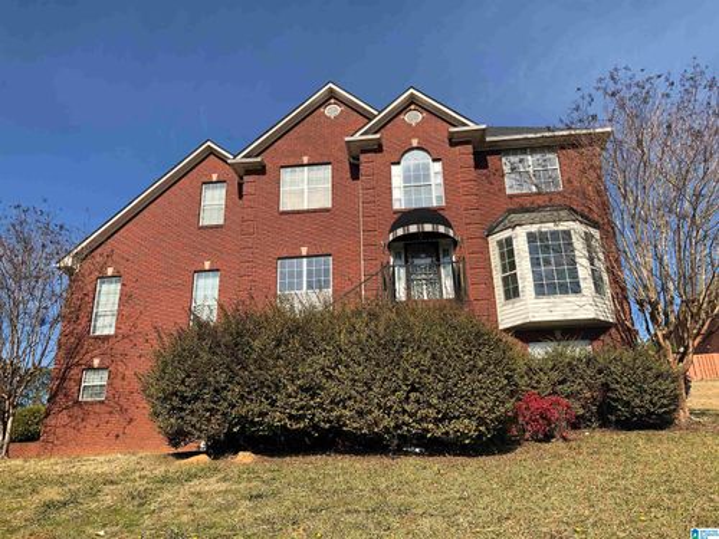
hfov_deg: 63.4
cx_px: 360
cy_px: 270
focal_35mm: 28
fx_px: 582
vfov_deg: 49.7
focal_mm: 4
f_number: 1.8
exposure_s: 1/1715
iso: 20
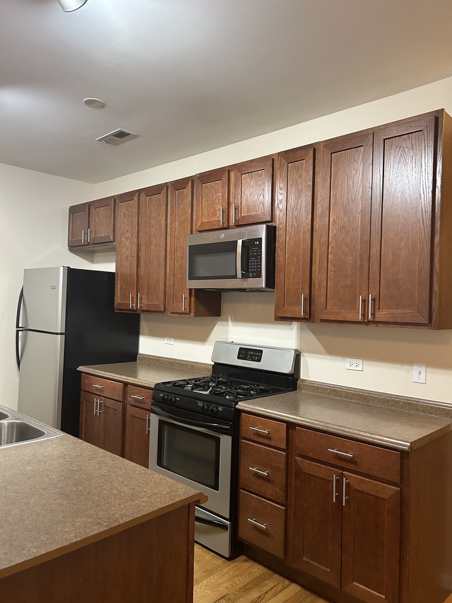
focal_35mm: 26
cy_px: 302
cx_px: 226
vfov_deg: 67.3
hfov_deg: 53.1
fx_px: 453
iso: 200
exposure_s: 1/60
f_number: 1.5
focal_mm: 5.7
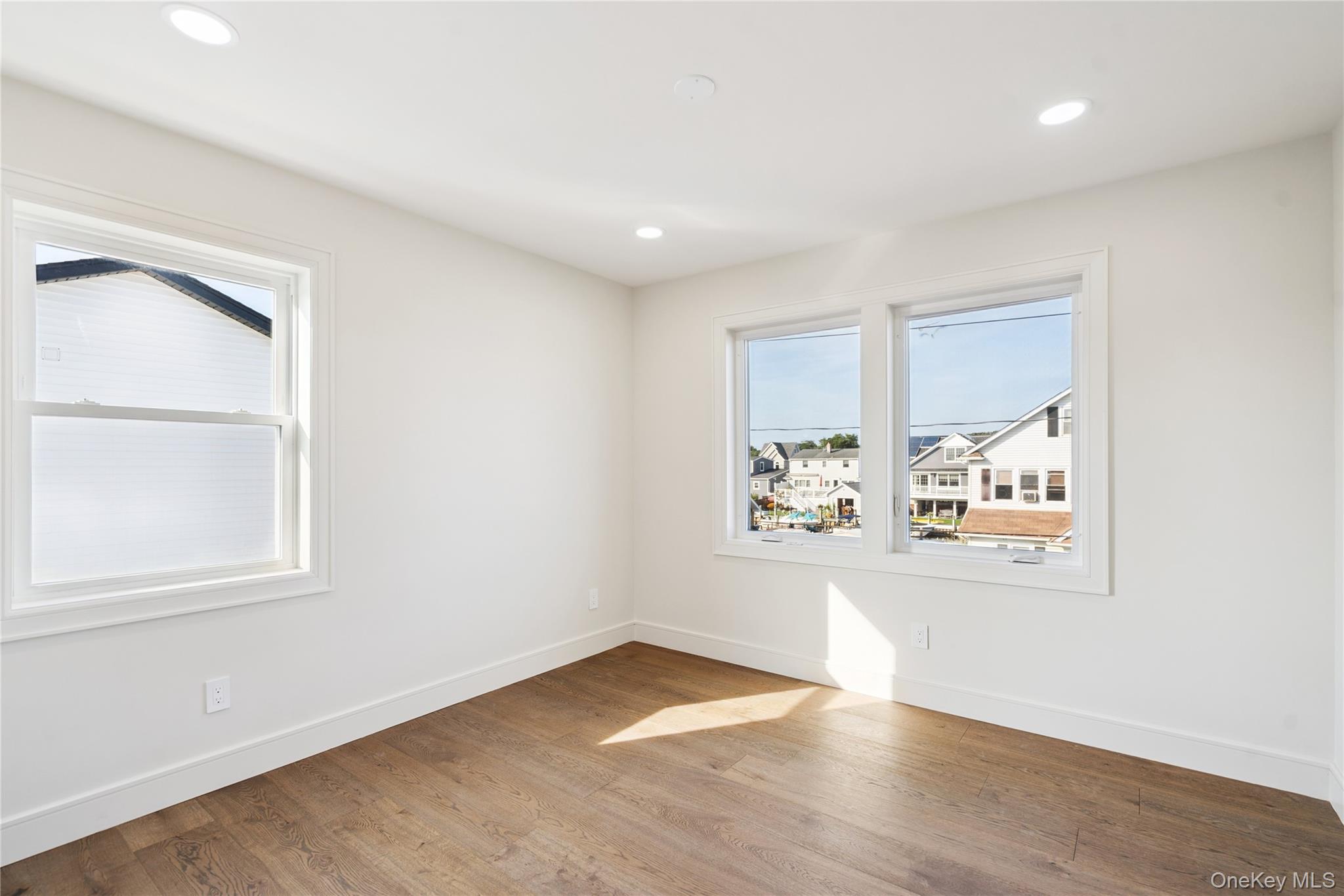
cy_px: 448
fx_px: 597
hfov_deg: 96.7
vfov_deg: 73.7
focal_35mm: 16
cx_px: 672
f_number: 6.3
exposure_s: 1/80
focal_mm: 16
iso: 100
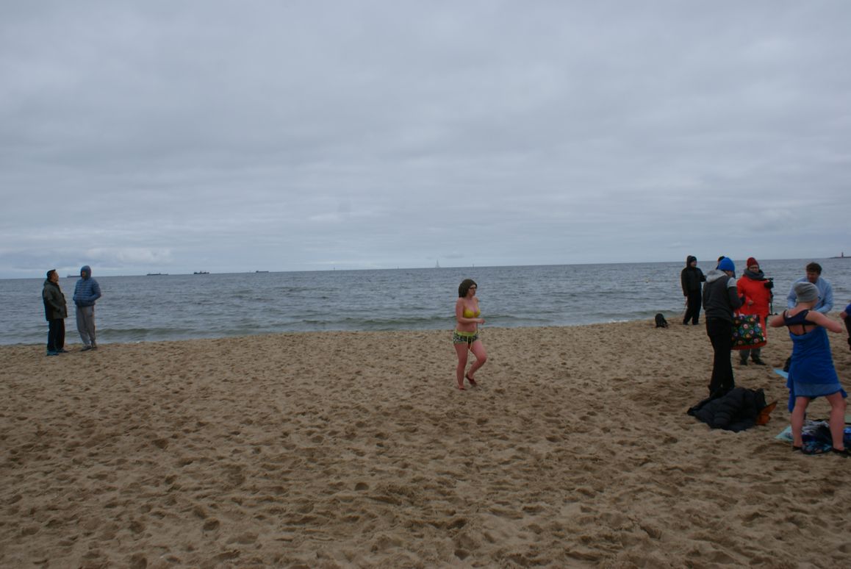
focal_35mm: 27
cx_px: 426
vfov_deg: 48.0
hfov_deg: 67.3
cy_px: 284
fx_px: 639
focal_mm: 18
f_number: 10
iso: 100
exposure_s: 1/160
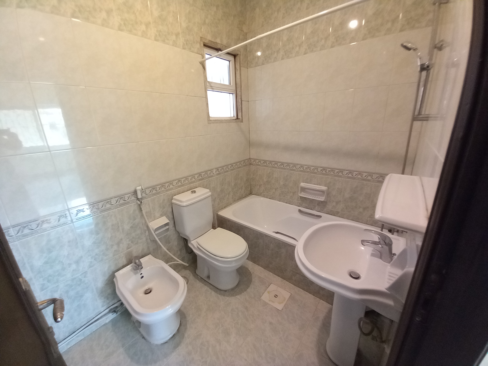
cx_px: 244
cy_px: 183
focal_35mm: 13
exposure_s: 1/33.3
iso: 250
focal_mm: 1.13
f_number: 2.2
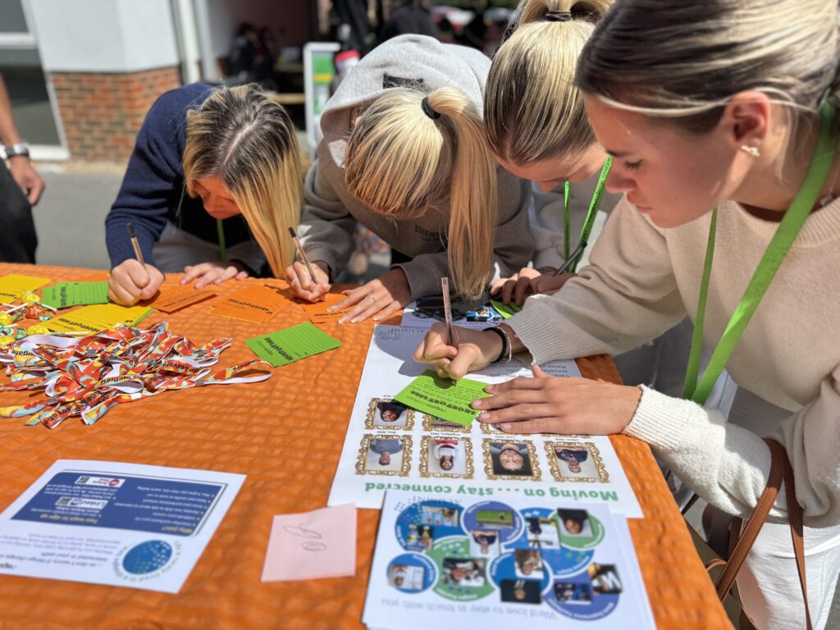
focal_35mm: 24
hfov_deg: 71.6
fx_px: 582
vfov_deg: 56.8
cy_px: 315
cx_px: 420
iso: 80
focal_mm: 6.76
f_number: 1.78
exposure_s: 1/2833
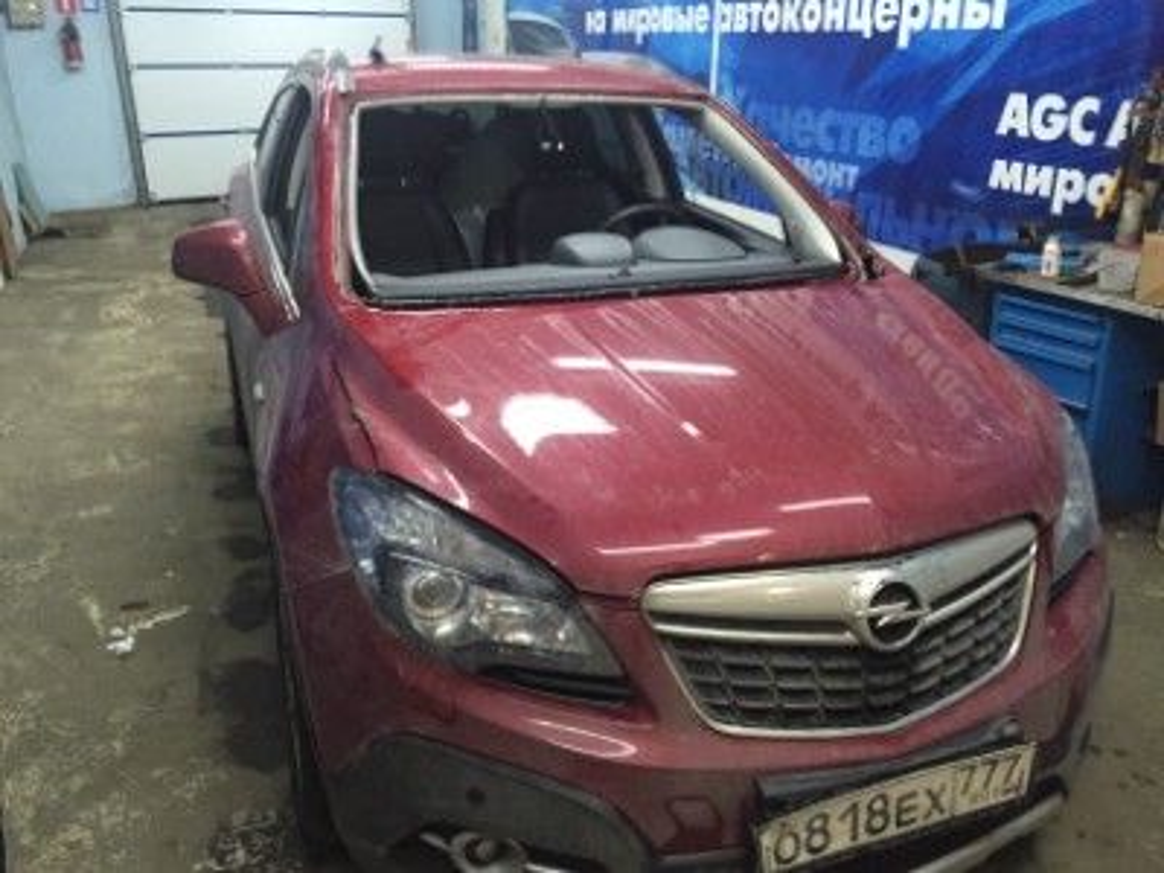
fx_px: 975
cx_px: 582
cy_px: 436
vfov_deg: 48.2
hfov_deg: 61.7
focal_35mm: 29
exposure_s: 1/33
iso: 250
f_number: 2.2
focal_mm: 4.15
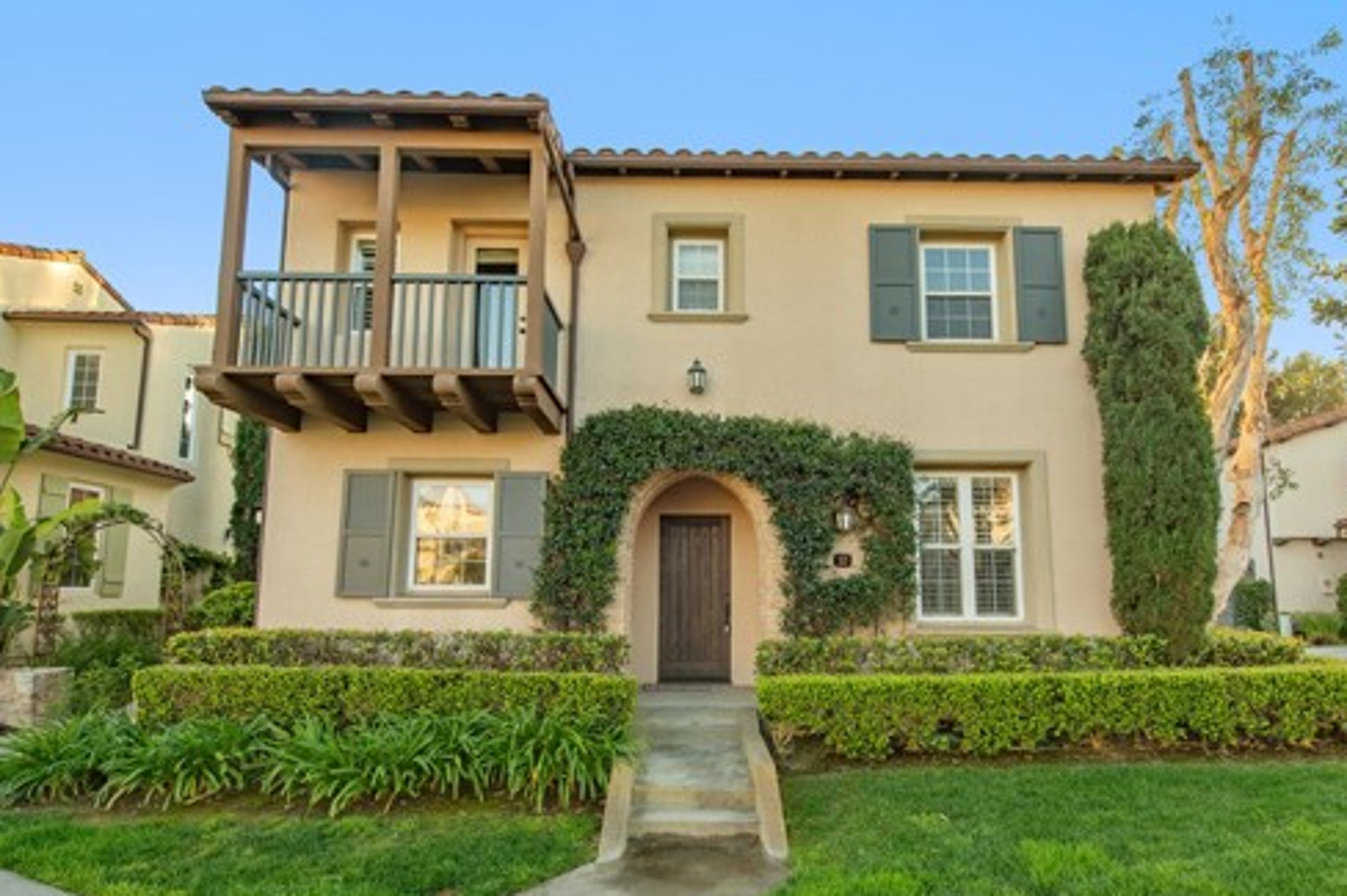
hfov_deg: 81.2
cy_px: 498
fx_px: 785
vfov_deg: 59.3
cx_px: 704
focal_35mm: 21
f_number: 7.1
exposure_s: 1/200
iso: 400
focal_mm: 16
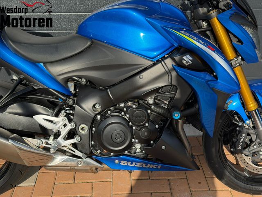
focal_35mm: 48
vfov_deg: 30.3
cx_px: 131
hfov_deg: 39.7
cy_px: 98
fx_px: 363
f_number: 1.78
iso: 100
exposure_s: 1/3534
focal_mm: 6.76
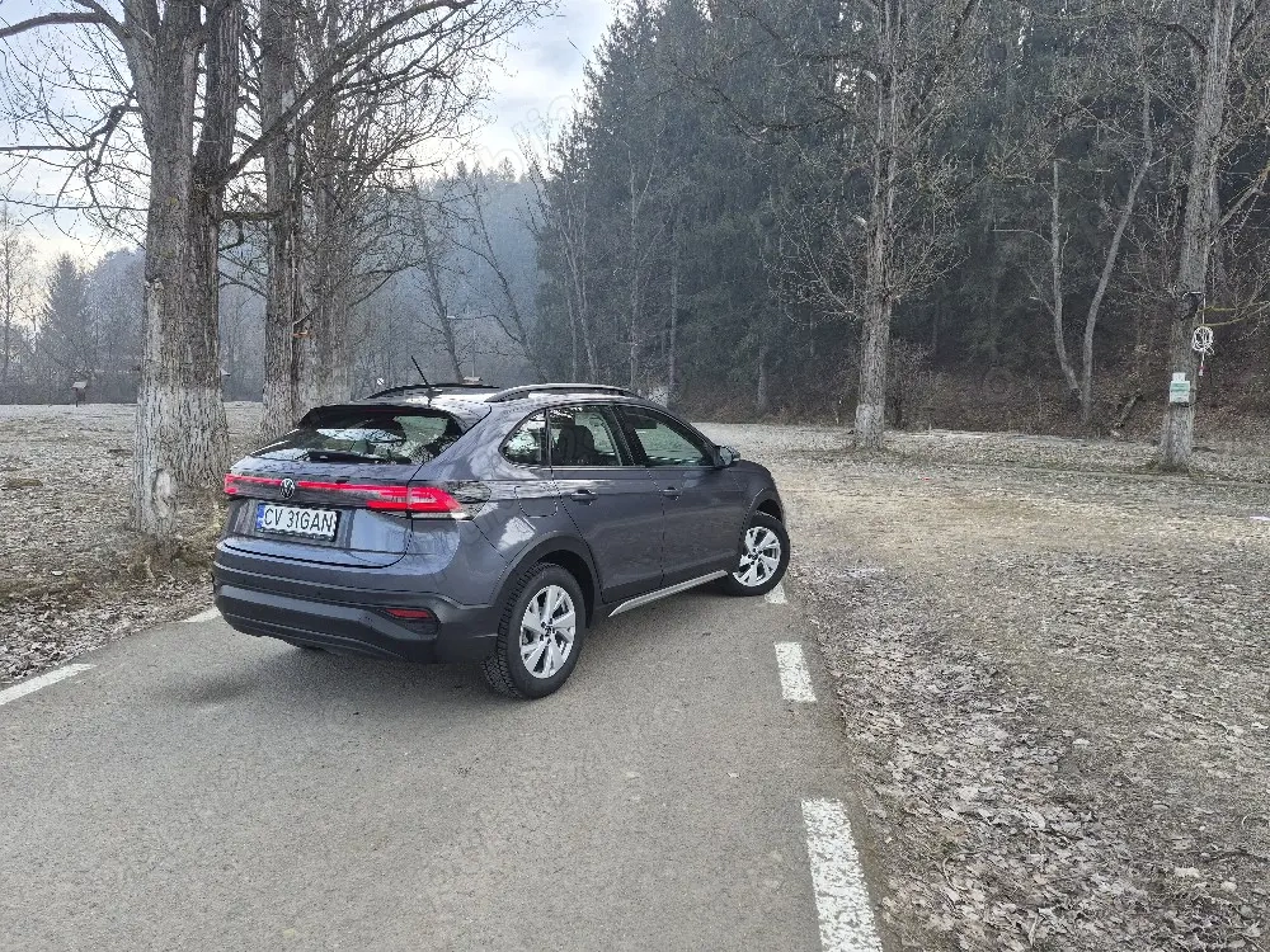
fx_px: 844
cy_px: 476
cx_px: 635
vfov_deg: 58.9
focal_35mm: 23
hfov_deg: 73.9
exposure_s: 1/909
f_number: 1.8
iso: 80
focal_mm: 5.4
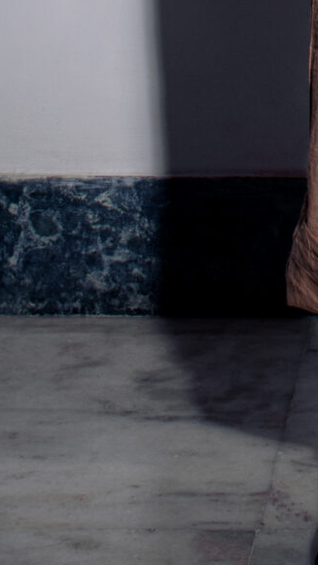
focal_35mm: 180
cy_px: -625
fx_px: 2697
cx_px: 468
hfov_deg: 6.7
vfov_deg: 10.8
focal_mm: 26
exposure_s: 1/200
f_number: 10
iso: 100
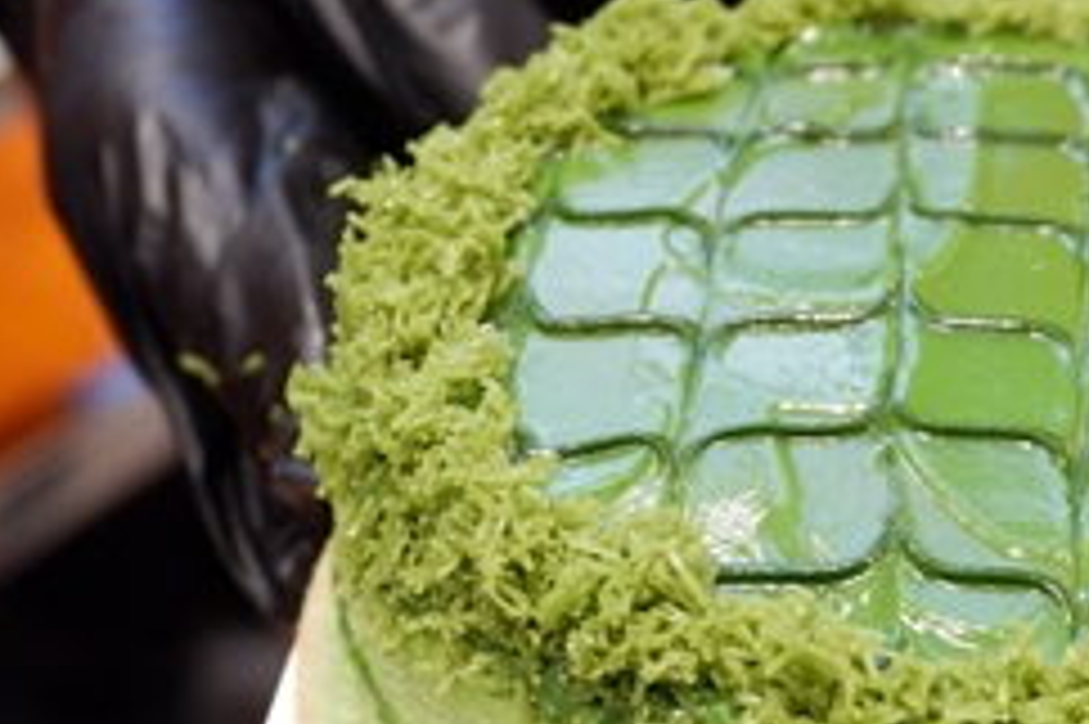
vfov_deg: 10.8
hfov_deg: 15.9
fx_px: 3809
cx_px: 1150
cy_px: 205
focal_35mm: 126
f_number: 4.5
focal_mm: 28.2
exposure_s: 1/60
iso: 2000
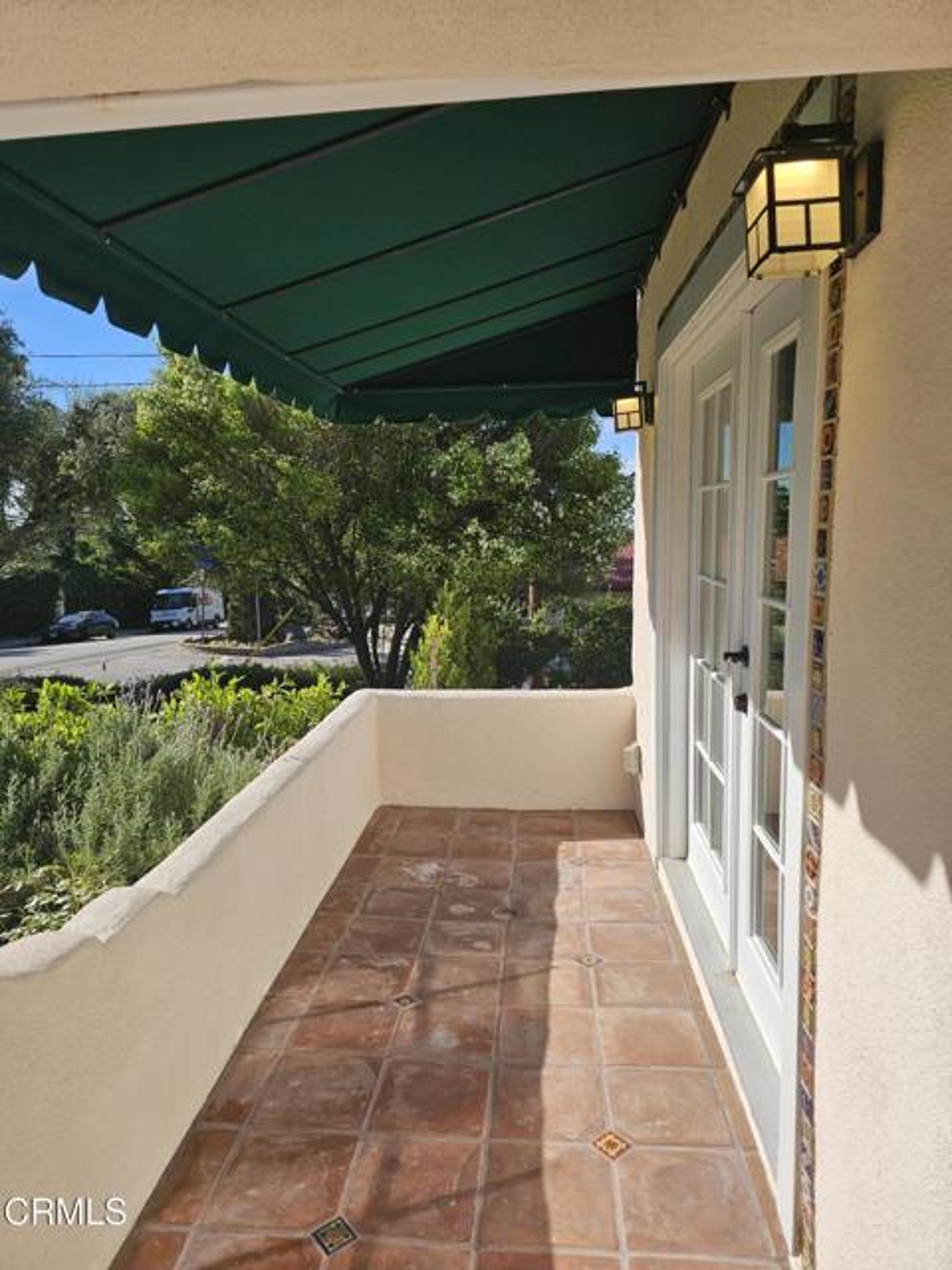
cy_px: 635
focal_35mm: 23
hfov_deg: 58.9
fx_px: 843
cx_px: 476
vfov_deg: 73.9
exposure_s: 1/829
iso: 10
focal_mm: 6.3
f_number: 1.7
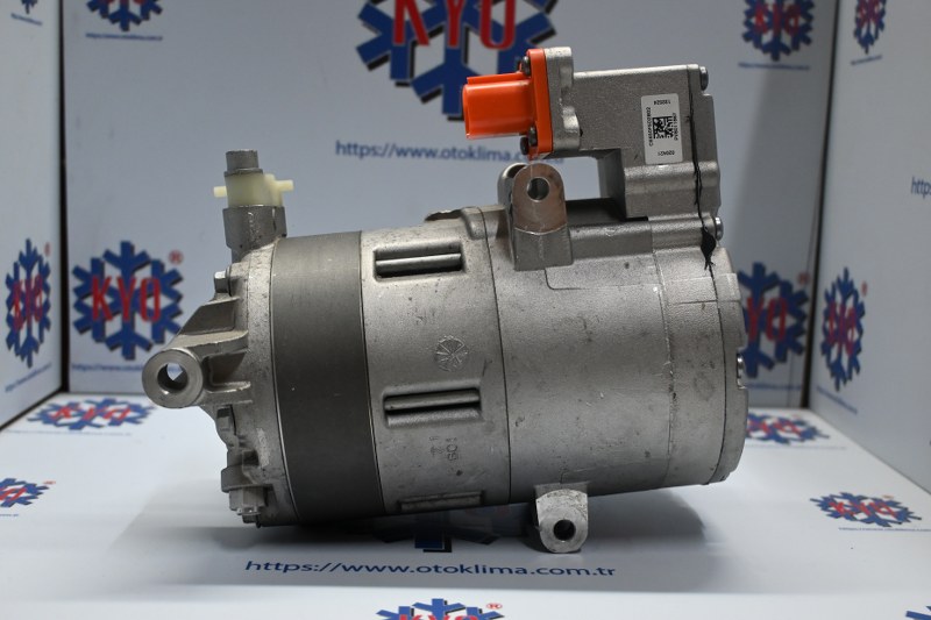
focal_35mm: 40
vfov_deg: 33.6
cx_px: 466
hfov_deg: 48.7
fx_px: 1028
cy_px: 310
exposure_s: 1/125
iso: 1000
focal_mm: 26.5
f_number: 4.5
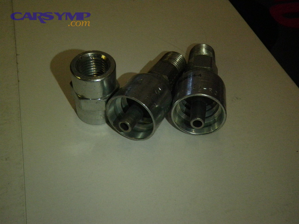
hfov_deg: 51.4
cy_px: 112
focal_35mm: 36
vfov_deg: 39.6
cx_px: 150
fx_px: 311
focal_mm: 6.53
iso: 500
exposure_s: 1/250
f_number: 4.1
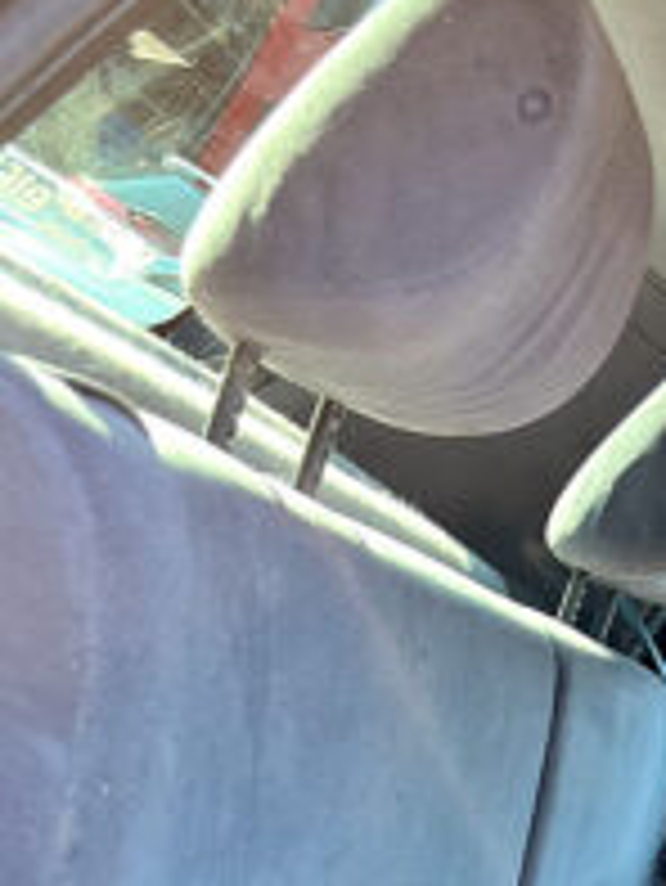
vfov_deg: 21.3
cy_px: 1151
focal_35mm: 83
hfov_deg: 17.0
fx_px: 2127
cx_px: 812
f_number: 1.5
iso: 50
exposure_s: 1/179
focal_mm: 5.7
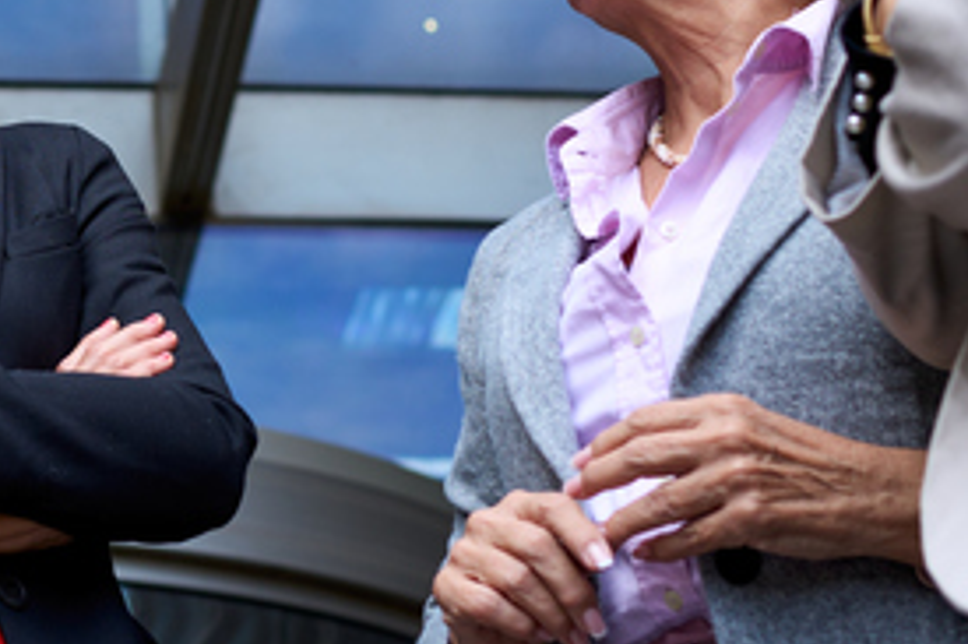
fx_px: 2741
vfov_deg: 13.3
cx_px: -46
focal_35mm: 102
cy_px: 93
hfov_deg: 19.3
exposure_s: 1/250
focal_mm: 35
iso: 160
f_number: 3.5
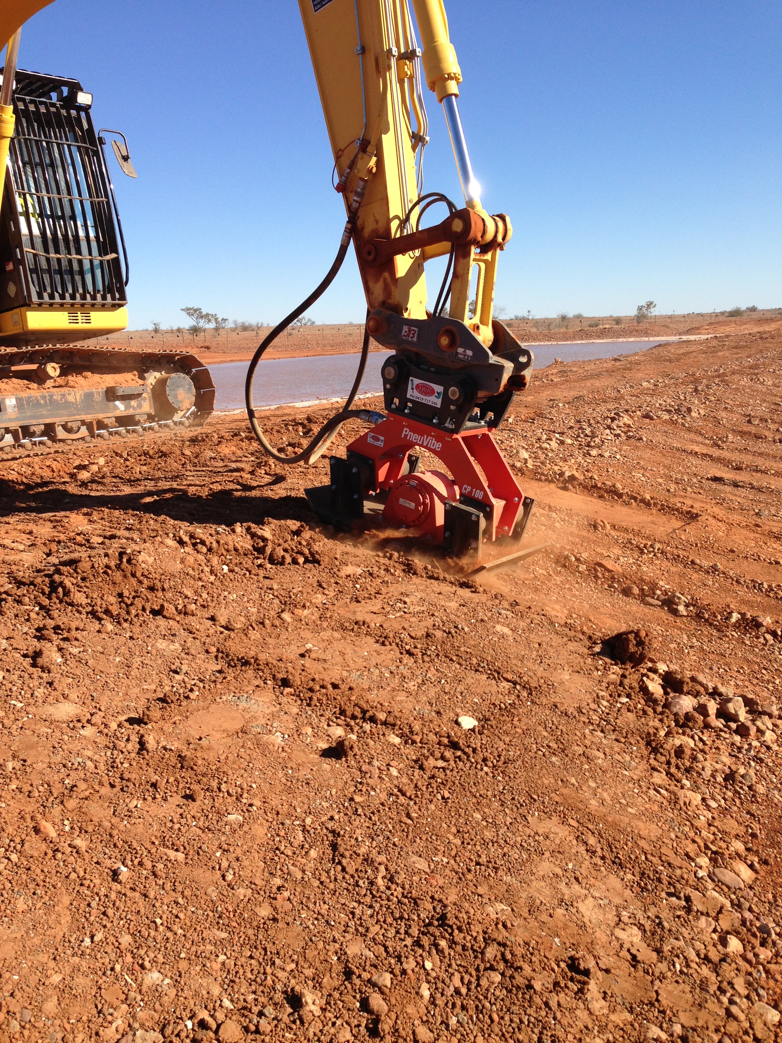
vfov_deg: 55.4
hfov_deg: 42.9
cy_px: 522
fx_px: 994
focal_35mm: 33
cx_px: 391
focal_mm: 4.13
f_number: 2.4
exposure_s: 1/1391
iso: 50
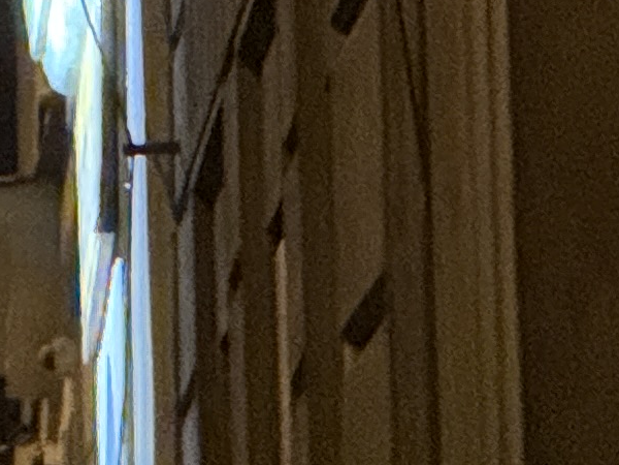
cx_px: -992
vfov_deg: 1.8
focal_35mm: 807
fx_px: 14431
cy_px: -932
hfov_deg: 2.4
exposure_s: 1/20
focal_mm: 15.66
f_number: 2.8
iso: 1600
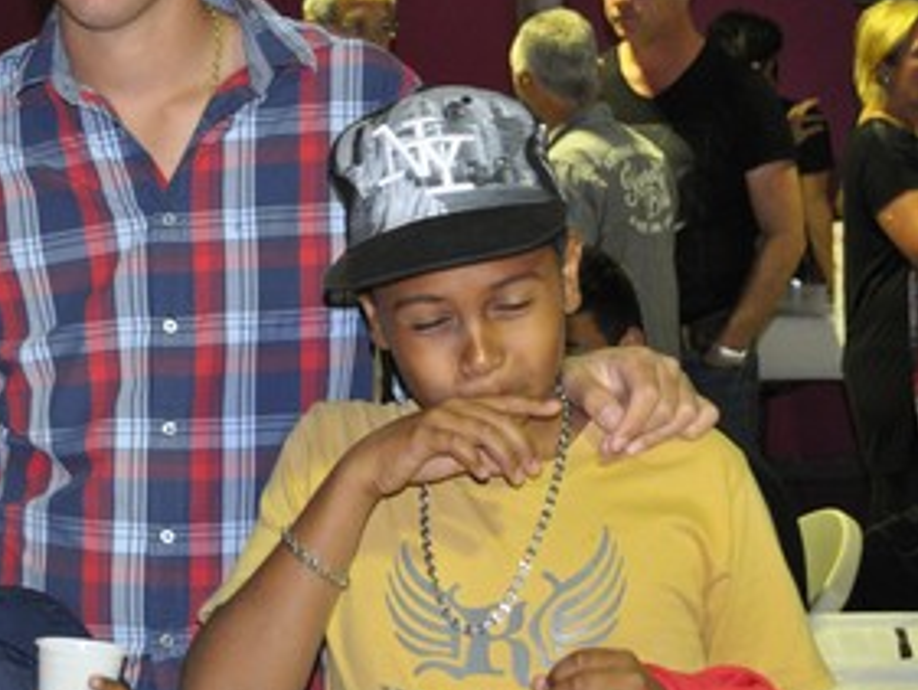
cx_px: 294
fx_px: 2786
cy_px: 100
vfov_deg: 14.0
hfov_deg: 18.7
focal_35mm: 105
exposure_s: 1/30
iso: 800
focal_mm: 32
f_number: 4.8
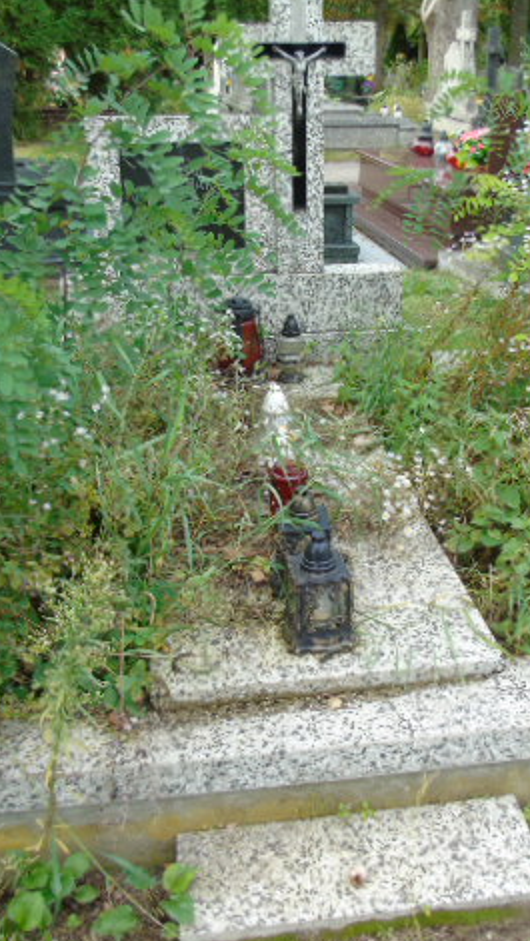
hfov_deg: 31.9
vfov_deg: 54.0
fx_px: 924
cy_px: 473
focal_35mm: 37
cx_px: 308
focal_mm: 4.4
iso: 80
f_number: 3.4
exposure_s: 1/100
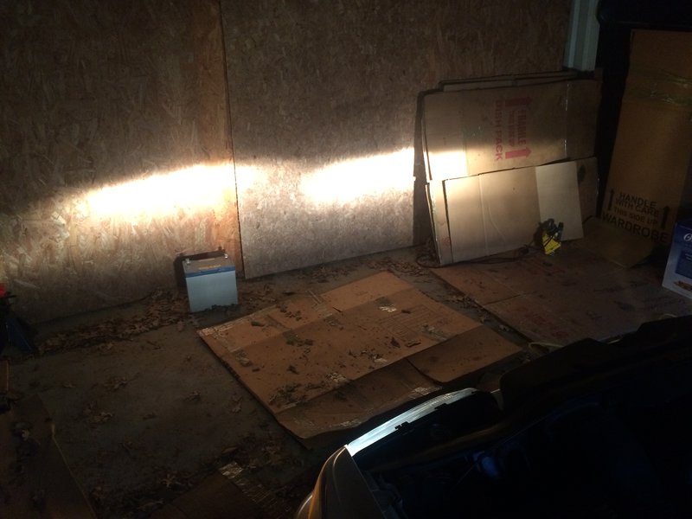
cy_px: 260
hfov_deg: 61.7
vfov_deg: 48.2
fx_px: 580
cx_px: 346
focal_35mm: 29
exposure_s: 1/30
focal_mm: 4.15
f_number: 2.2
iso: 200
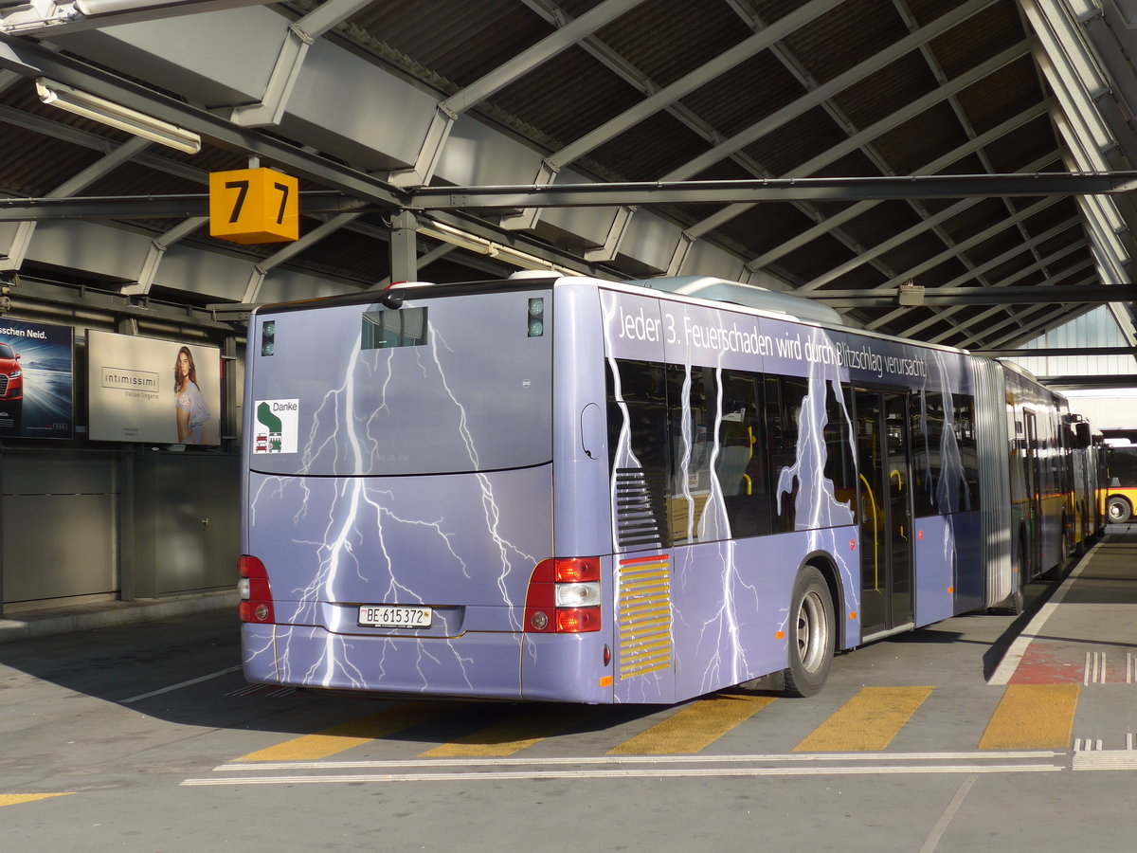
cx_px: 568
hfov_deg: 38.9
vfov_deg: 29.7
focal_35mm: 49
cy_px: 426
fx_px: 1609
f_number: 3.2
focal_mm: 10.1
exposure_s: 1/640
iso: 80
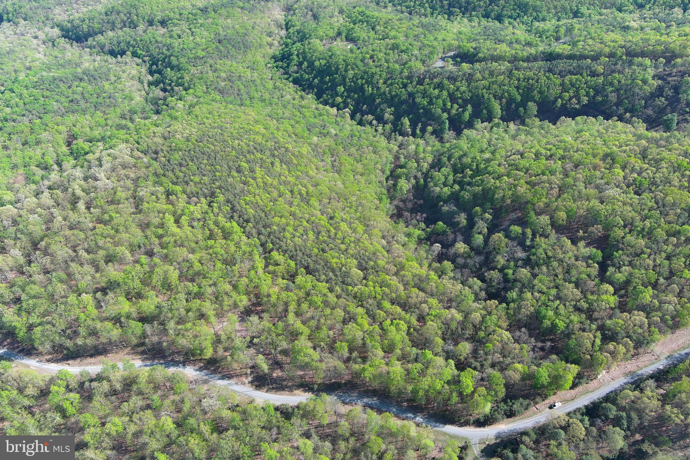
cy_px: 230
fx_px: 556
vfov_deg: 45.0
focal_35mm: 29
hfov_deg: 63.7
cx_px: 345
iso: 100
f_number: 2.8
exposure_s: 1/319
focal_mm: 10.57
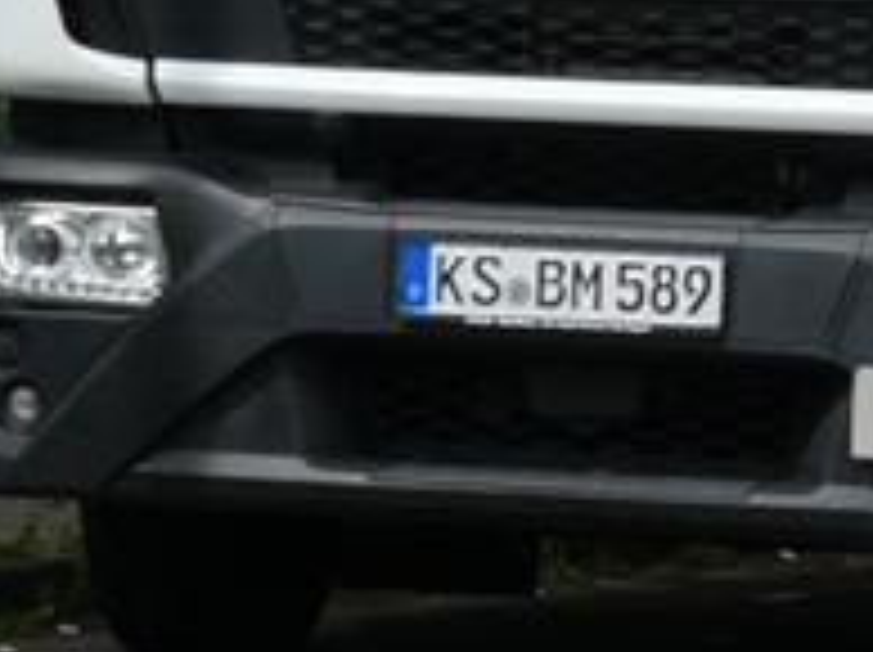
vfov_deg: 2.4
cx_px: 954
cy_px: -400
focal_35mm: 624
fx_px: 15718
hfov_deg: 3.2
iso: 80
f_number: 5.4
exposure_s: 1/320
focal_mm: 27.1
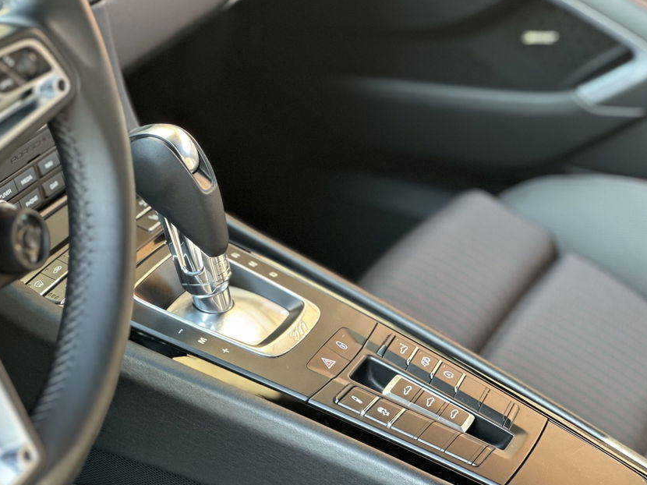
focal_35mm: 95
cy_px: 272
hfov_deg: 20.6
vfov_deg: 15.5
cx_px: 267
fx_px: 1775
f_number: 2.8
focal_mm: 9
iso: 200
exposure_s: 1/40
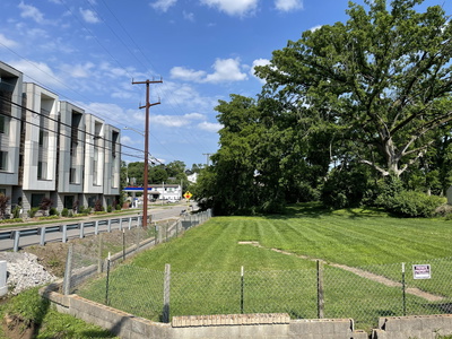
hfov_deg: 69.4
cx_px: 226
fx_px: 326
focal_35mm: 25
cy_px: 170
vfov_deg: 54.9
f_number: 1.6
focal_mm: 5.1
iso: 32
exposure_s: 1/3257
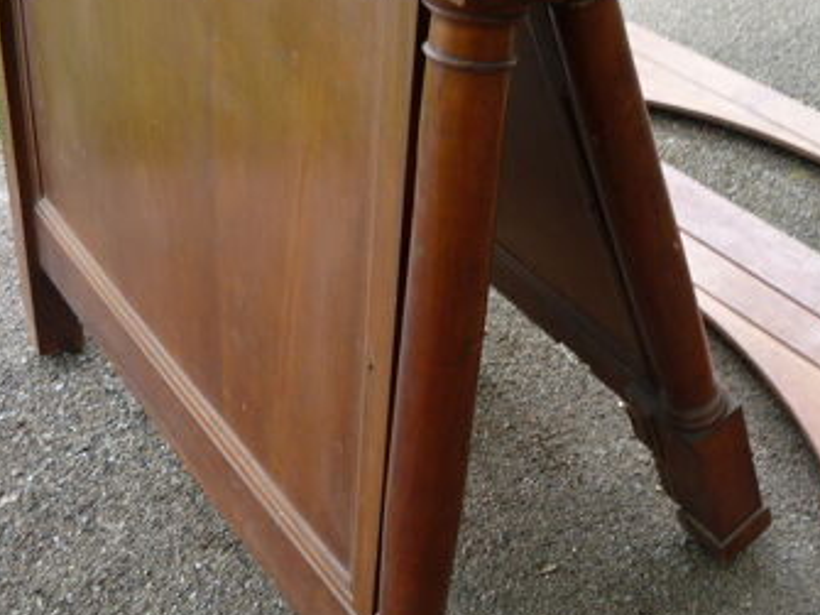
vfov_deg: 33.5
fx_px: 1018
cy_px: 345
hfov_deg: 43.0
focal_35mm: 43
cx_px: 575
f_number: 3.3
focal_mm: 5.2
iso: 100
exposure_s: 1/60
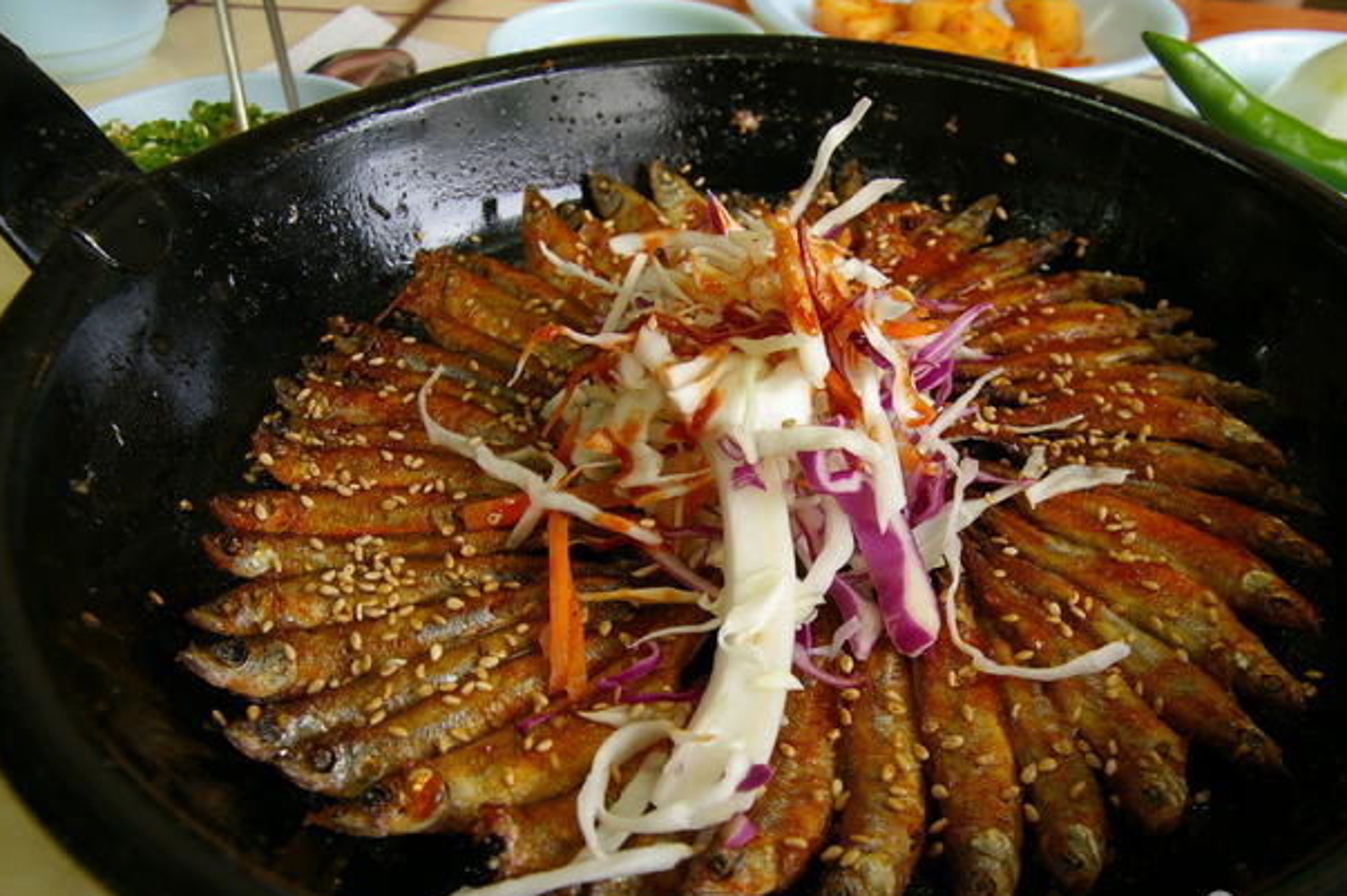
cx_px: 758
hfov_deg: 62.5
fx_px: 1106
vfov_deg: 44.0
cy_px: 515
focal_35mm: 30
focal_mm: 17
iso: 200
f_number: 8
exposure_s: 1/20
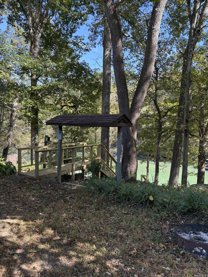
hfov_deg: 53.1
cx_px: 104
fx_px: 208
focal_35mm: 26
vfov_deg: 67.3
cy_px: 138
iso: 64
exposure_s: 1/279
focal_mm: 5.96
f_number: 1.6
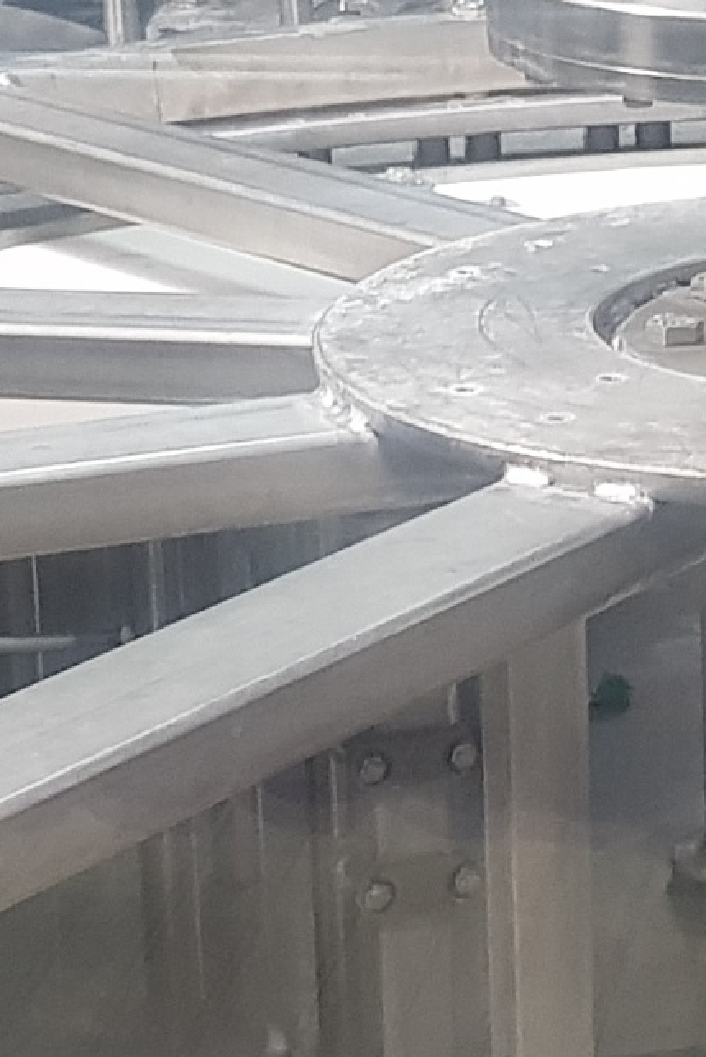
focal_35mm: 137
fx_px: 4025
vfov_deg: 14.9
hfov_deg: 9.9
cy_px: 315
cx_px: 740
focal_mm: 4.3
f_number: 1.7
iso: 250
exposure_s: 1/33
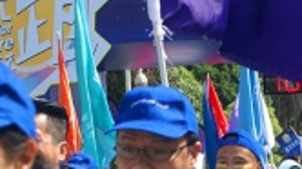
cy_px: 222
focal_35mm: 123
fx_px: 984
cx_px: 235
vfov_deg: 9.6
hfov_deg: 17.3
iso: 100
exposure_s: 1/320
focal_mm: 26
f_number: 5.6
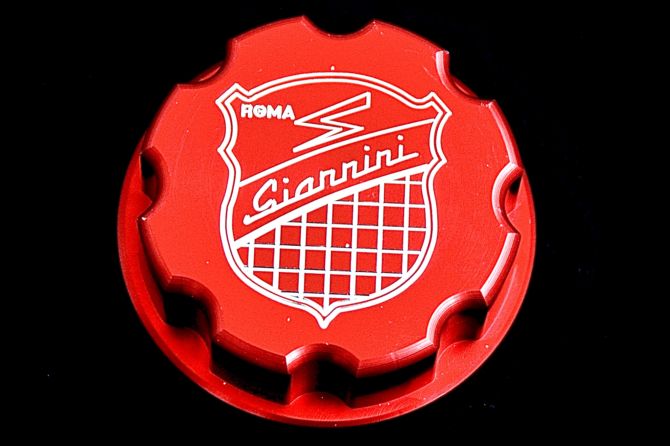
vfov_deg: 7.6
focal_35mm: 180
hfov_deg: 11.4
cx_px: 335
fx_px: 3347
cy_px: 223
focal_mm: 120
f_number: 5.6
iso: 400
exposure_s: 1/6
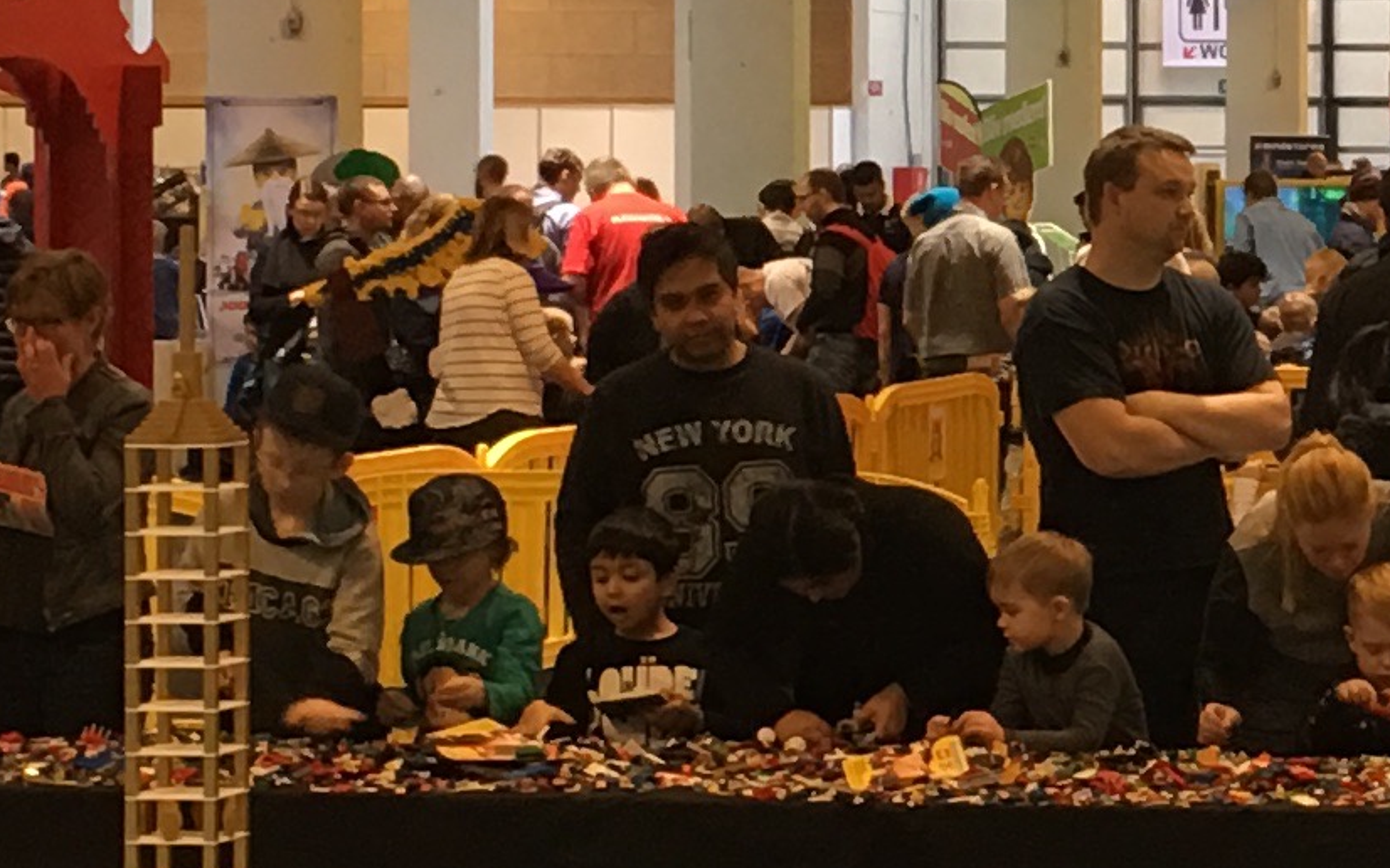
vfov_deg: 8.7
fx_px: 5682
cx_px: 1759
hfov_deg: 13.5
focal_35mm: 150
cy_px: 315
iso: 50
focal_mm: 4.15
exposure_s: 1/17
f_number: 2.2
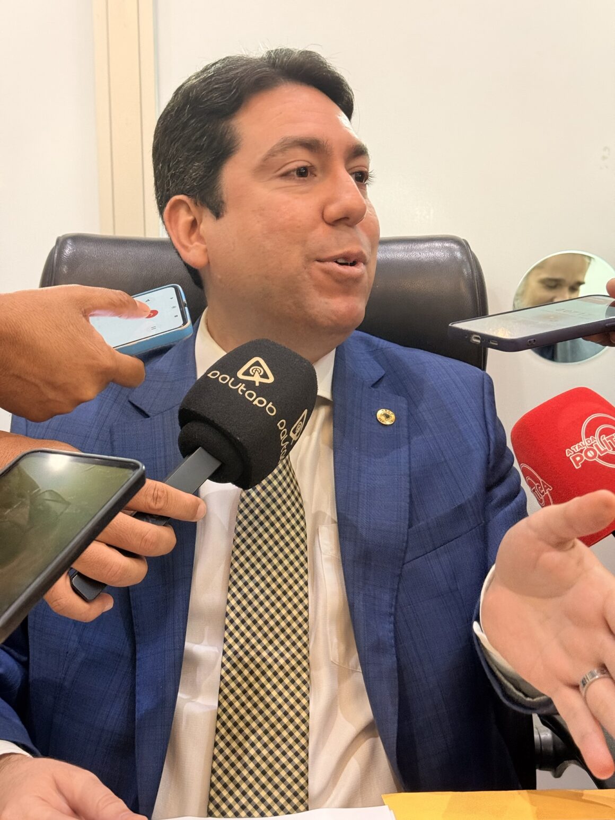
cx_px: 308
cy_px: 410
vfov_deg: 39.7
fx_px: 1137
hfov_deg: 30.3
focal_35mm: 48
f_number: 1.78
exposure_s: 1/60
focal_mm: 6.76
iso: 250
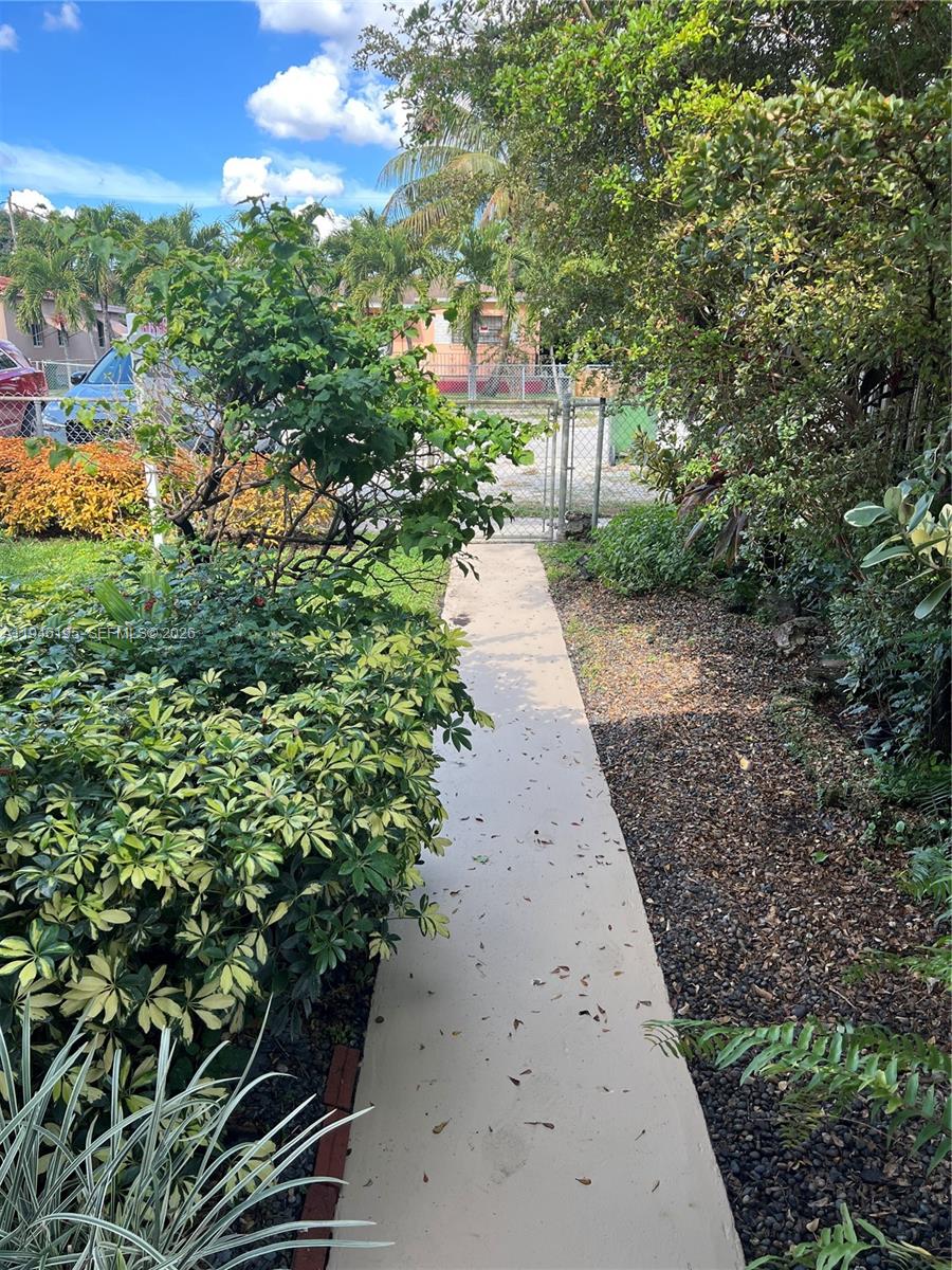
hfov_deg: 53.1
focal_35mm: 26
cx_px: 476
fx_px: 953
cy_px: 635
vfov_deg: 67.3
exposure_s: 1/662
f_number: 1.5
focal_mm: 5.7
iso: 50
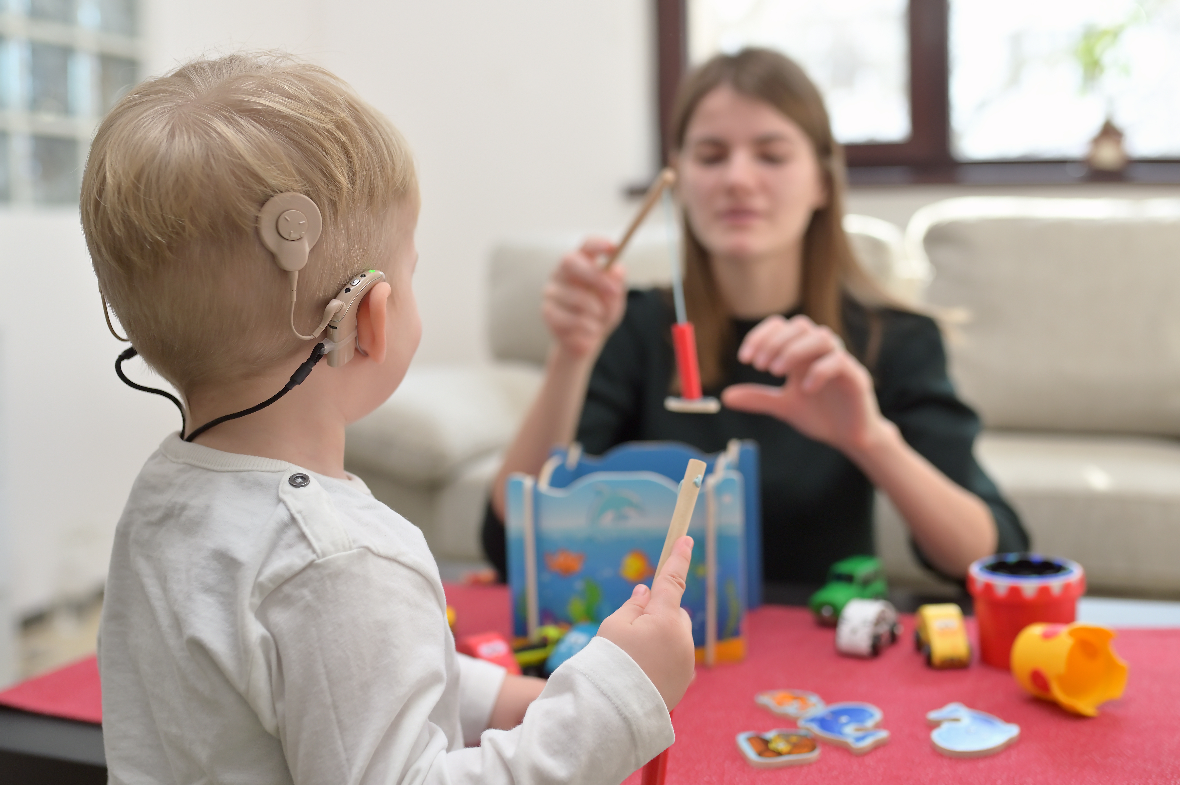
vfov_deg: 37.8
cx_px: 590
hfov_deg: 54.5
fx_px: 1146
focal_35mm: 35
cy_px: 392
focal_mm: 35
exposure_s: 1/250
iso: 400
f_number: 2.8
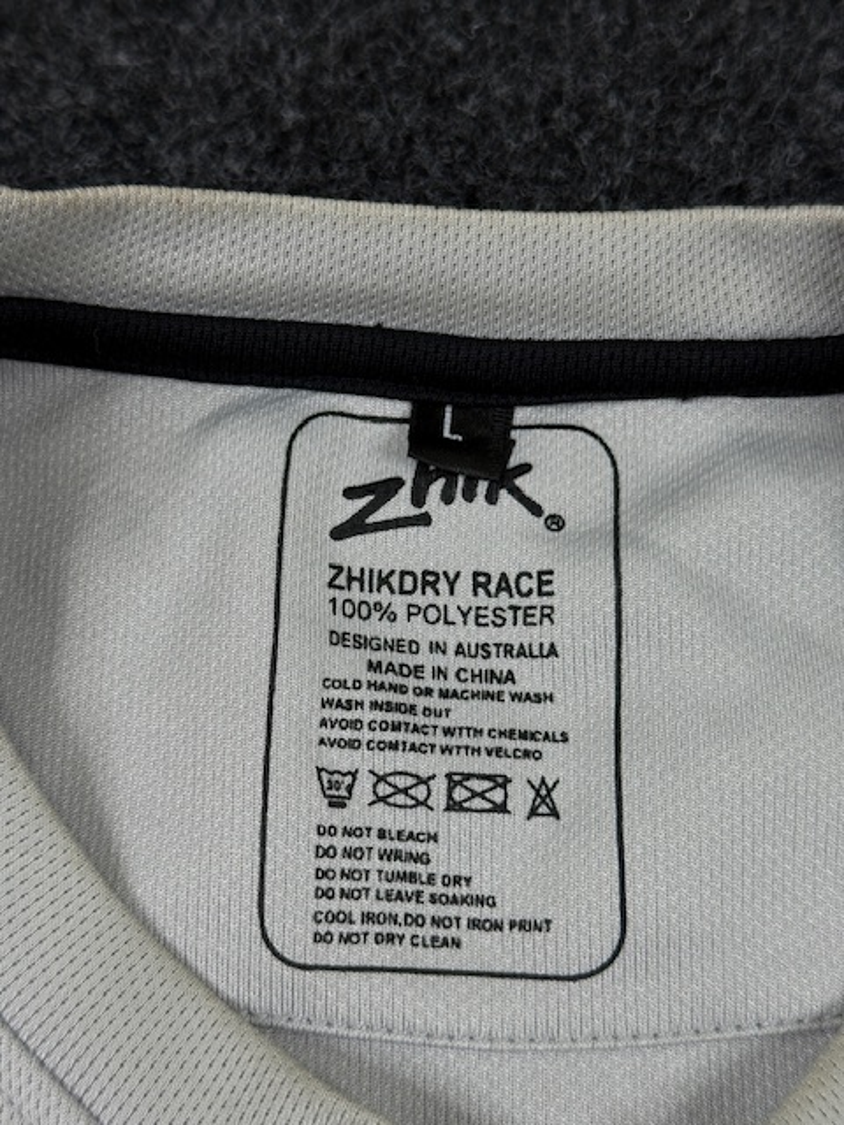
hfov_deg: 30.3
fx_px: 1560
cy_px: 562
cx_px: 422
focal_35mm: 48
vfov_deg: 39.7
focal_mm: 6.76
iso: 64
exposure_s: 1/100
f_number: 1.78
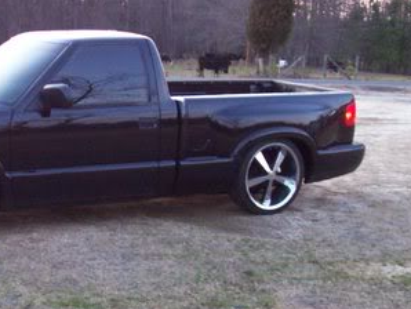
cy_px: 172
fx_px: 867
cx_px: 95
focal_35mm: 73
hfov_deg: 26.3
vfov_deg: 20.2
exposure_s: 1/11.5
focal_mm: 5.6
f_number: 2.7
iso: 160
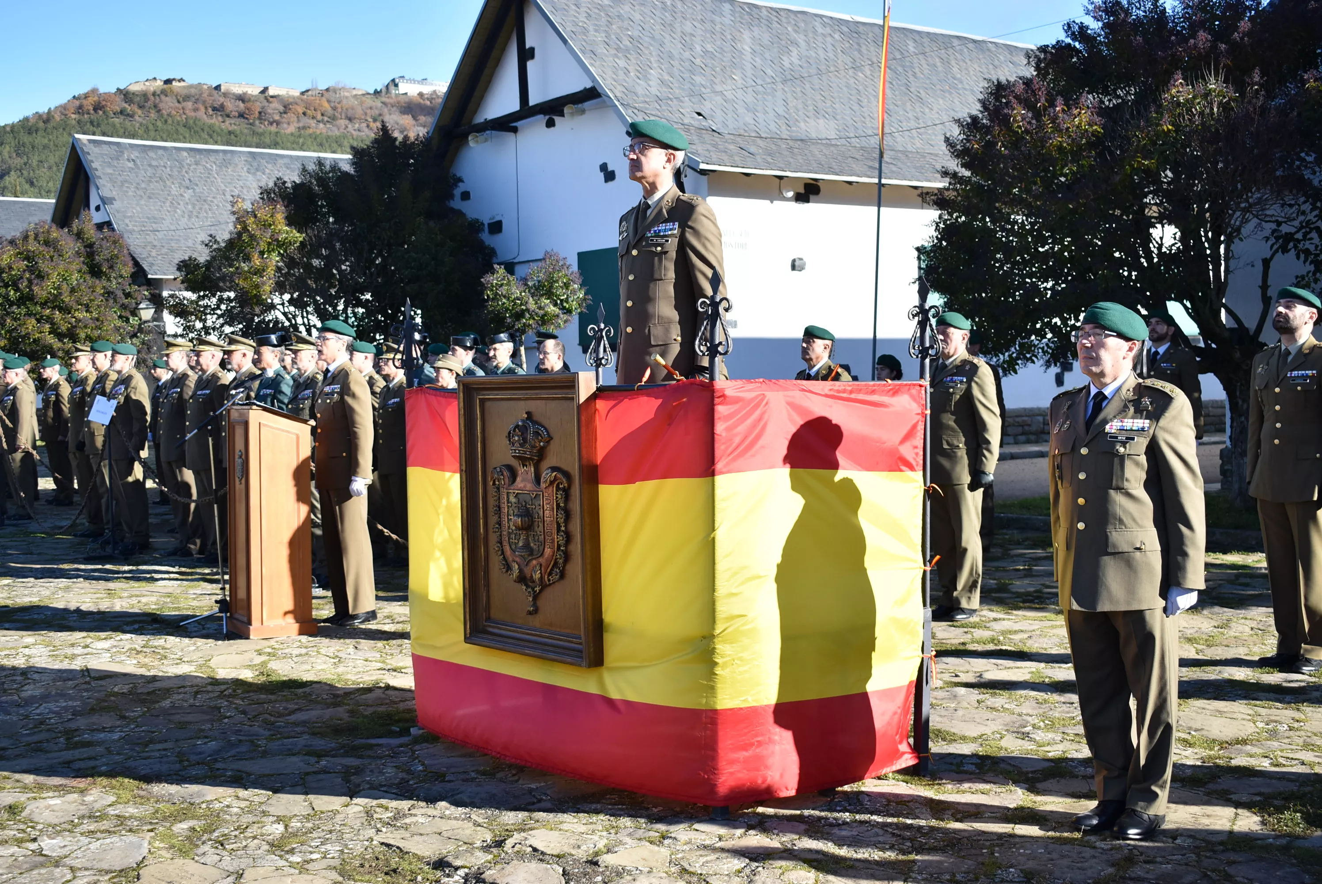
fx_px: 1654
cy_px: 442
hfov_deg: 43.6
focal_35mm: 45
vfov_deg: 29.9
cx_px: 661
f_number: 5
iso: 200
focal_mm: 30
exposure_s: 1/640
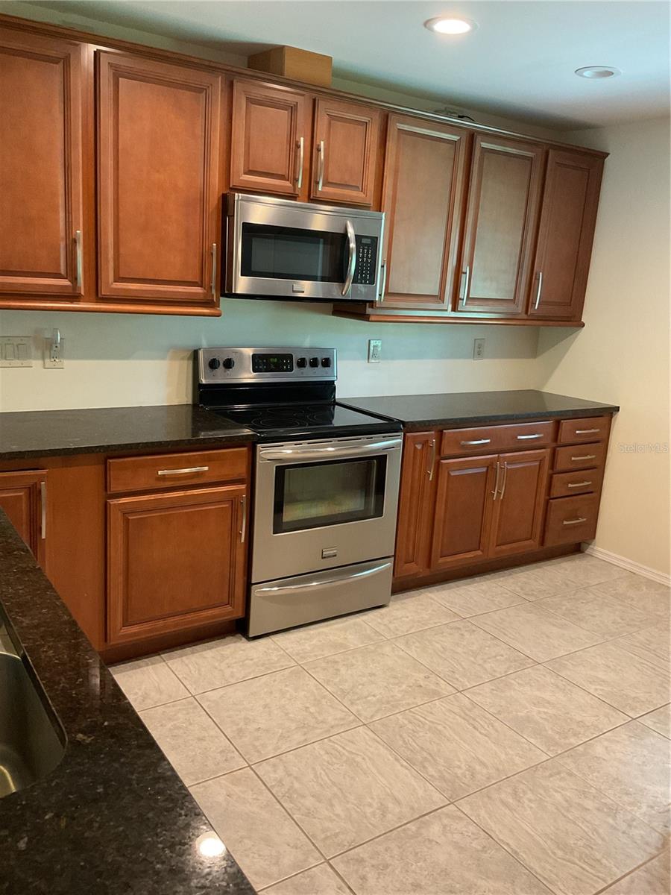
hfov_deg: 48.2
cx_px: 336
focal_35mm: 29
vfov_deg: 61.7
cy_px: 448
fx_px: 750
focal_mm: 3
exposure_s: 1/60
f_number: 1.8
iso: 250
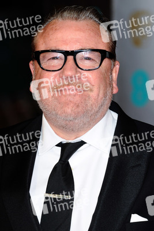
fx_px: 1250
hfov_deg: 7.0
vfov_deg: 10.5
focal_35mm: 195
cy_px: 116
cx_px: 77
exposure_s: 1/250
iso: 320
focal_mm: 130
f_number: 4.5
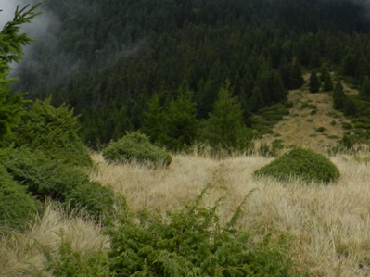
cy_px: -25
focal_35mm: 59
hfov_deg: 31.8
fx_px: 630
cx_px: 300
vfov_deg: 23.3
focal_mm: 4
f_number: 4
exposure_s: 1/800
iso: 160
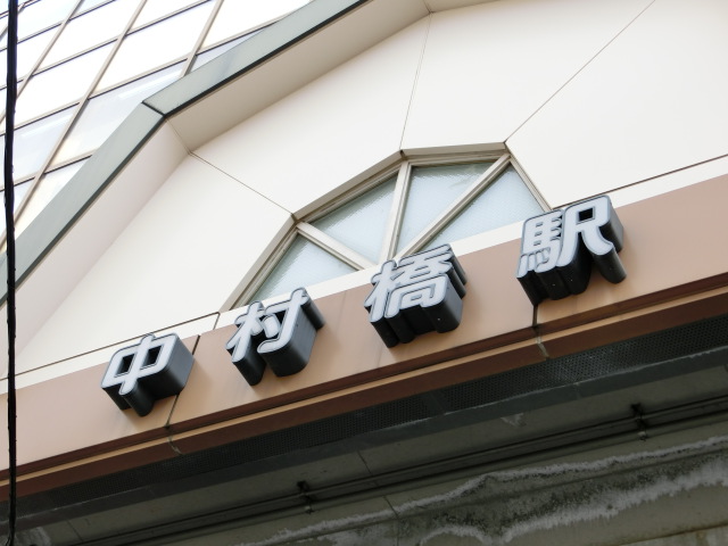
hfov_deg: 32.2
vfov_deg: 24.4
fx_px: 1262
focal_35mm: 60
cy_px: 273
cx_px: 364
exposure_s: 1/125
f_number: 5
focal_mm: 10.7
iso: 80
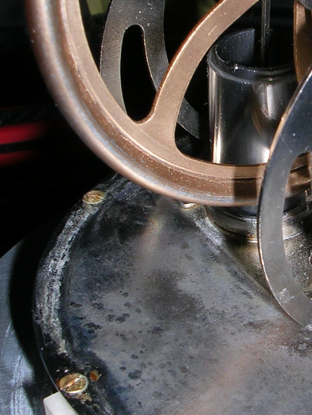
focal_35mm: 79
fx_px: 949
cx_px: 306
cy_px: 160
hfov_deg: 18.2
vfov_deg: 24.7
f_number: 5.6
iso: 50
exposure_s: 1/60.1
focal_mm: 5.8
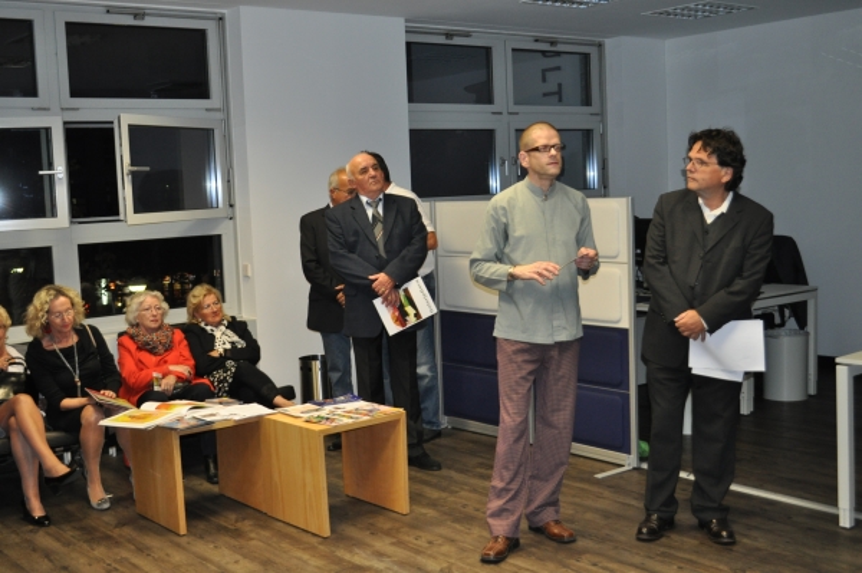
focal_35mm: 45
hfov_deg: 43.6
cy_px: 286
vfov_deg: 29.8
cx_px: 431
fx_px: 1077
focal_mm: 30
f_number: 4.5
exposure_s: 1/60
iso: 800
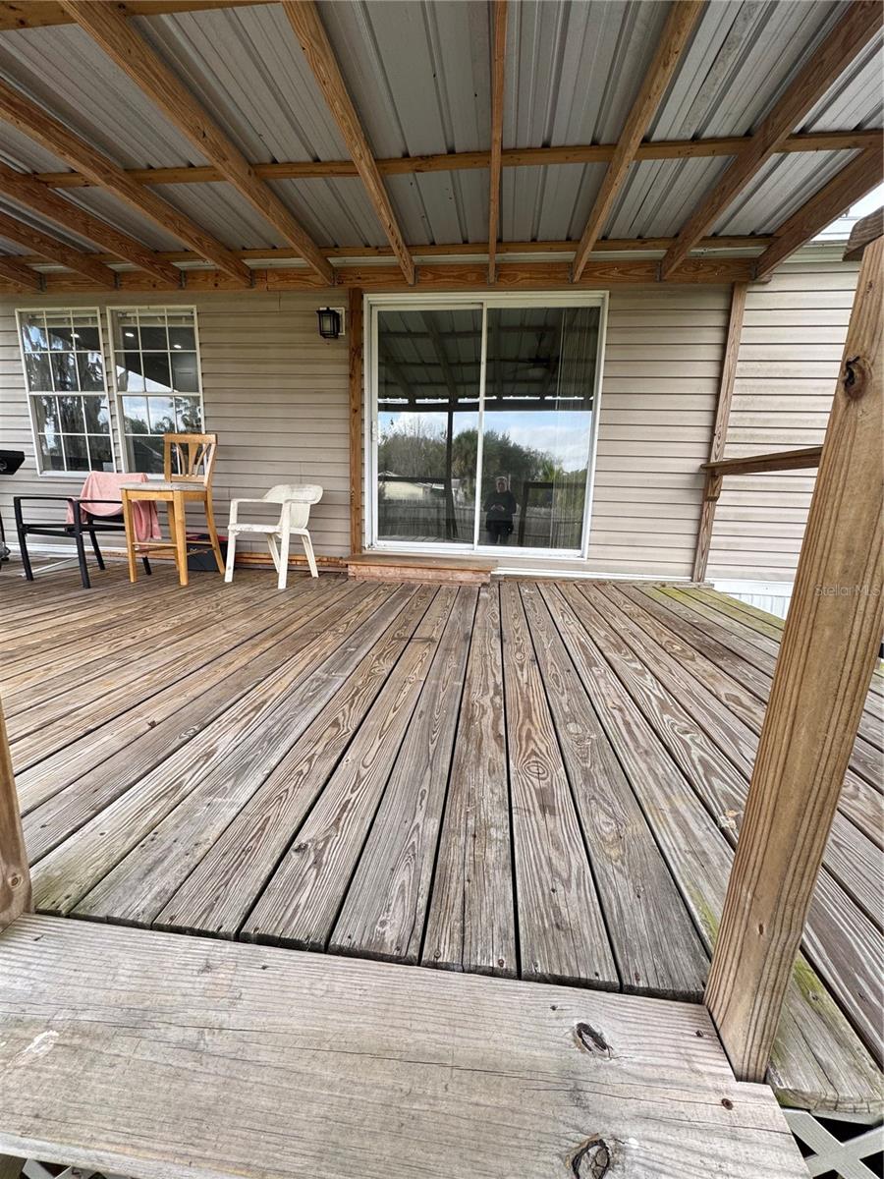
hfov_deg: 85.7
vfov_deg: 102.1
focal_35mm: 14
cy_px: 590
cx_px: 442
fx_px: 477
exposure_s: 1/222
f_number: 2.2
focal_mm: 2.22
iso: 40
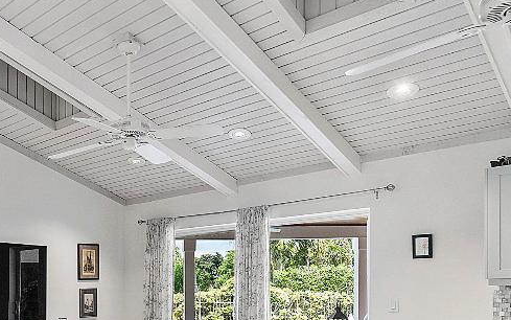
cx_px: 76
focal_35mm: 36
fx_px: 502
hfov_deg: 49.5
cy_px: 298
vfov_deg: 33.2
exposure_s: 1/15
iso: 250
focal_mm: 10
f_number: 9
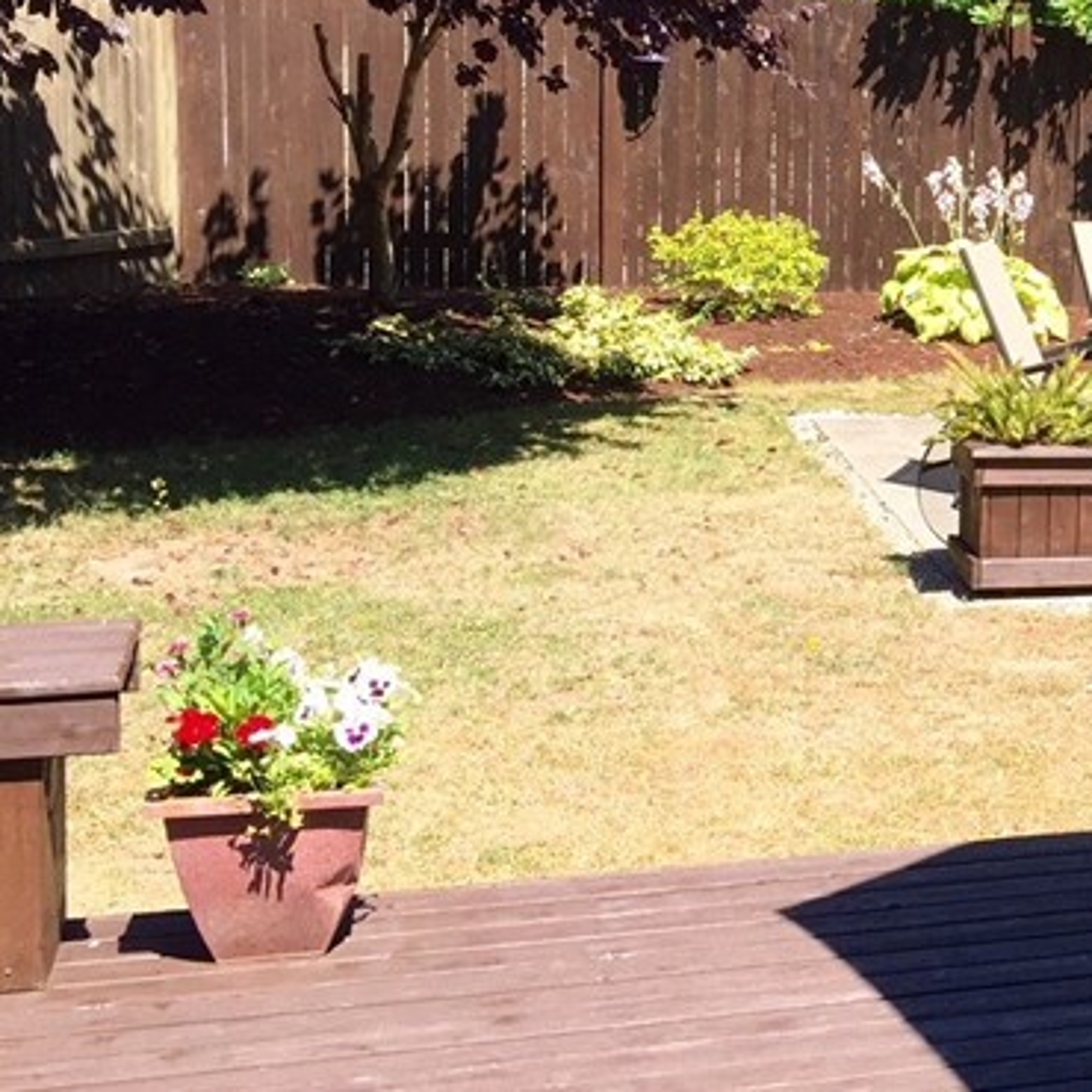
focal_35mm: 71
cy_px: 336
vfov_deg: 24.2
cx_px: 1487
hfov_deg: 21.5
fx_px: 2534
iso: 32
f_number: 2.2
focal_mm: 4.15
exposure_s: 1/719
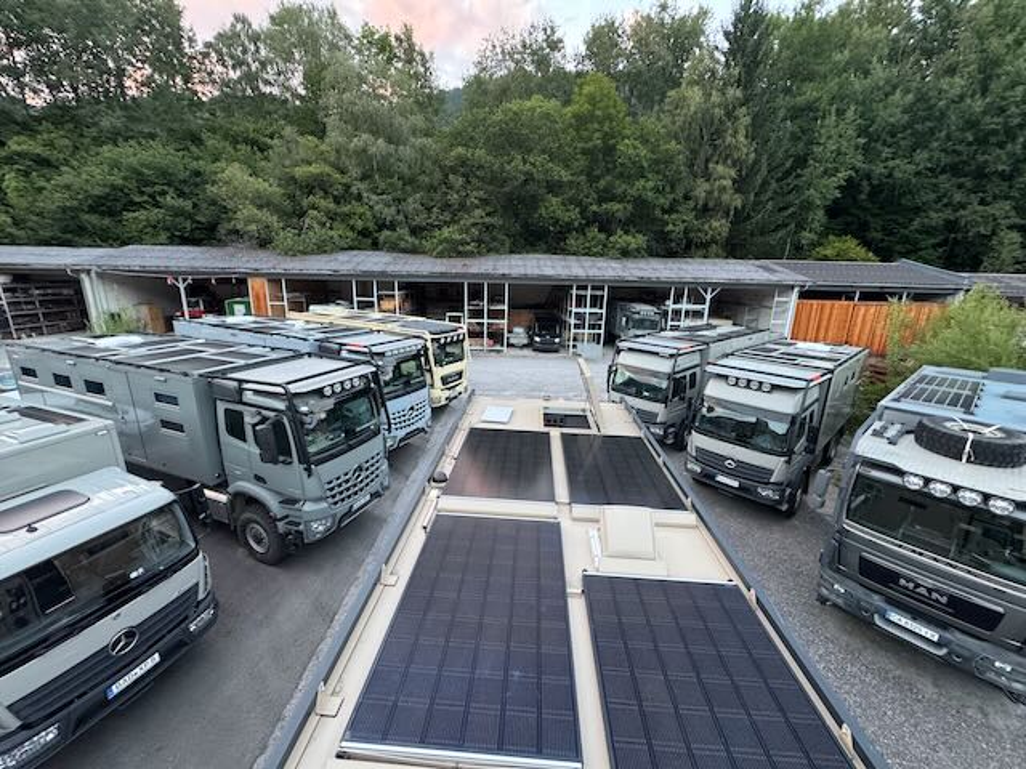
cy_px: 384
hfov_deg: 102.1
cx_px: 513
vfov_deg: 85.7
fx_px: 415
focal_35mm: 14
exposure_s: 1/90
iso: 320
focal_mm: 2.22
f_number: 2.2
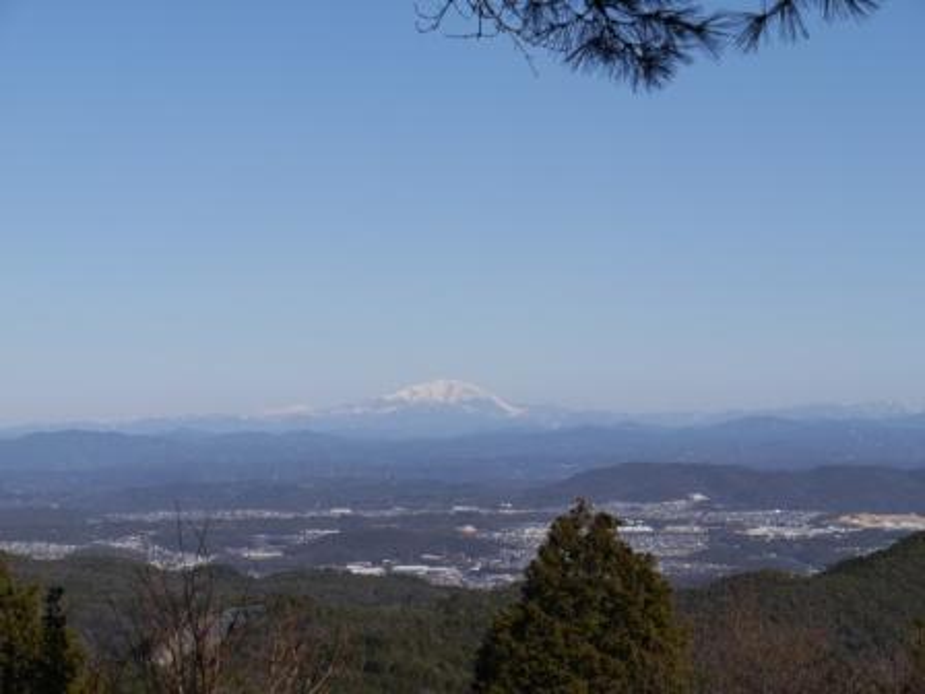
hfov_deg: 21.8
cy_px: 347
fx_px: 2405
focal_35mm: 90
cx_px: 462
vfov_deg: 16.4
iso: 100
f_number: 9
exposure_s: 1/500
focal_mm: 45
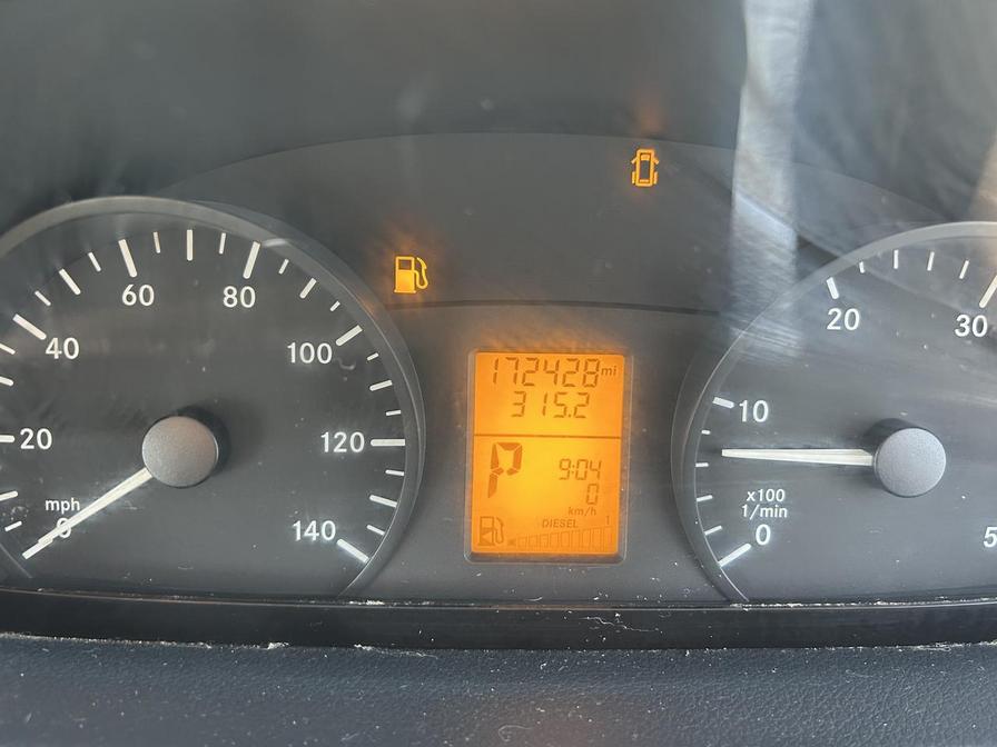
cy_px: 374
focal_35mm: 26
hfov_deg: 67.3
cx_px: 498
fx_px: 749
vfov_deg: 53.1
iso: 200
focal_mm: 5.7
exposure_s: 1/60
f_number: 1.5
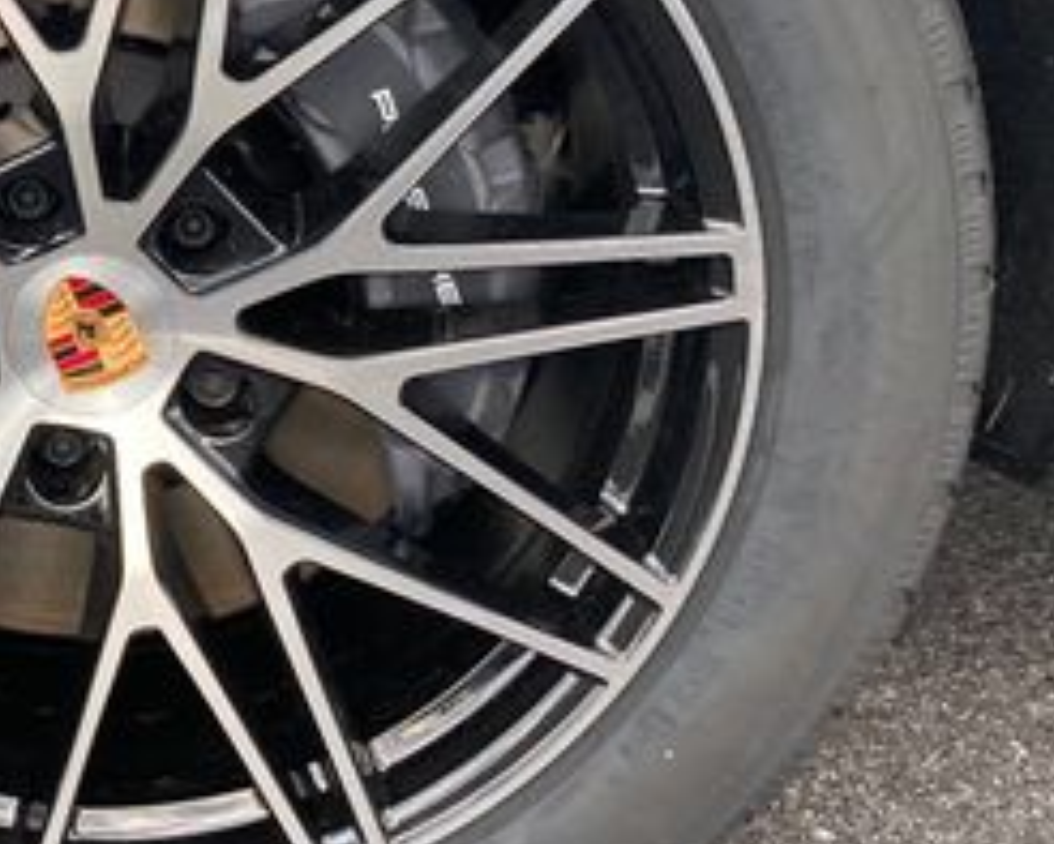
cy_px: 189
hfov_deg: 25.1
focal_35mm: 71
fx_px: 2216
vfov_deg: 21.3
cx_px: -77
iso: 20
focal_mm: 3.99
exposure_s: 1/211
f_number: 1.8
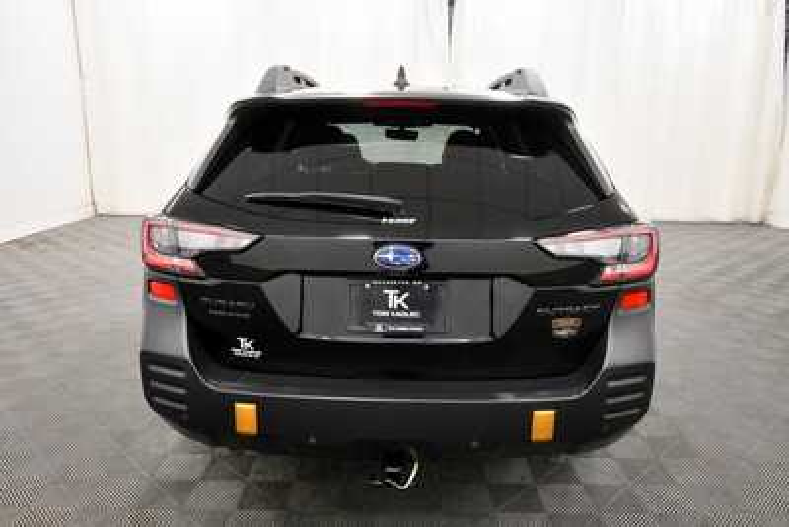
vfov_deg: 48.0
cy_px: 264
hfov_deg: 67.4
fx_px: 592
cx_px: 394
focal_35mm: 27
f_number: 5.6
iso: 1800
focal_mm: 18
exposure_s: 1/125
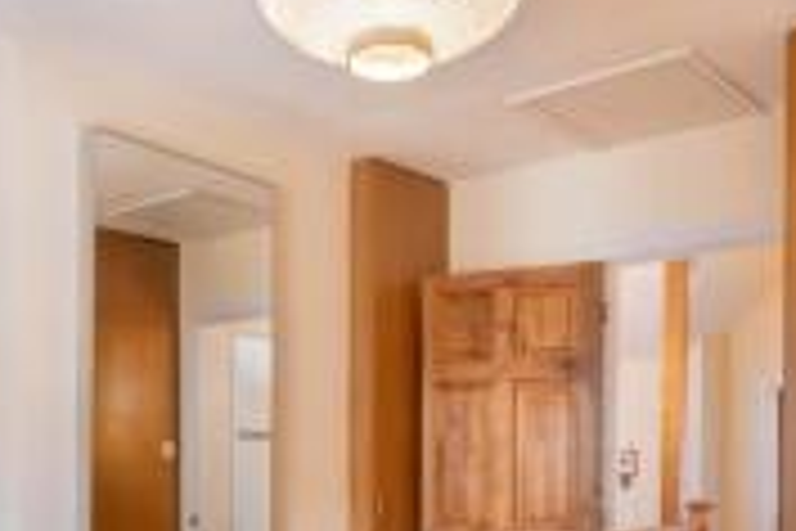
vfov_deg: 29.2
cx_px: 351
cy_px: 470
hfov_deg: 44.1
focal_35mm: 44
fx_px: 980
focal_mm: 16.5
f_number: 8
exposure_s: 1/50
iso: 320
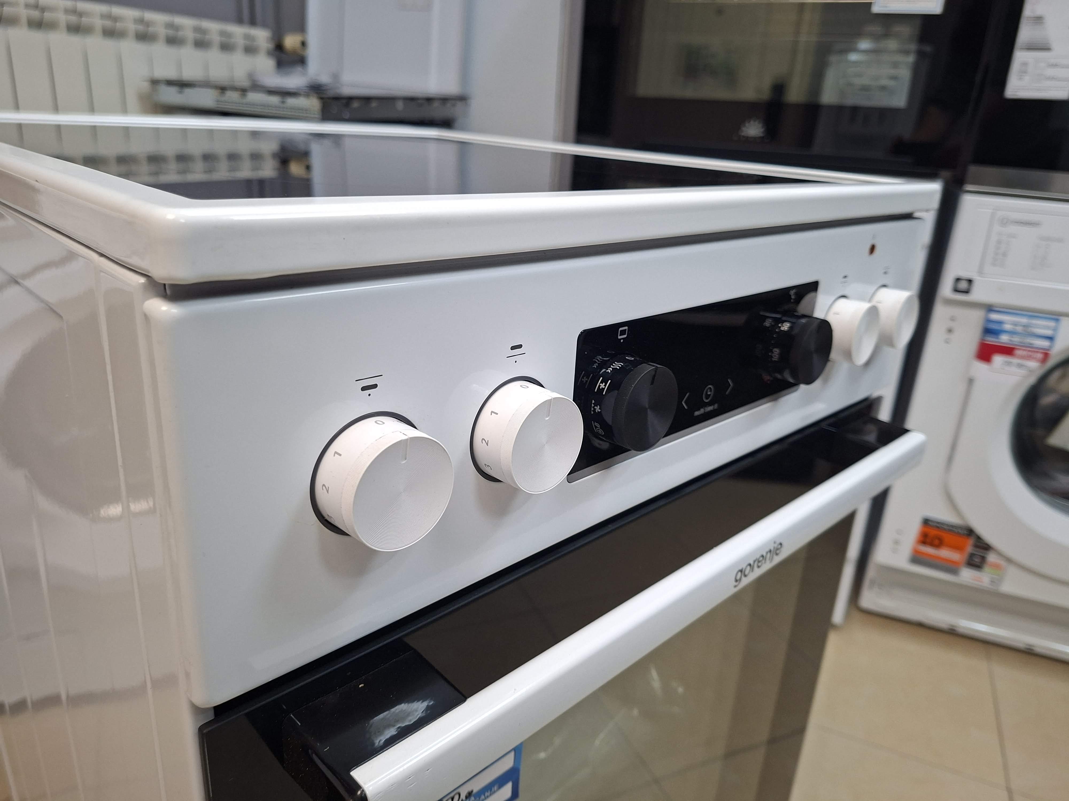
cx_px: 534
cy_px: 400
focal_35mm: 23
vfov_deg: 58.9
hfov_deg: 73.9
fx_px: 710
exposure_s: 1/50
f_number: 1.8
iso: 200
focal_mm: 5.54
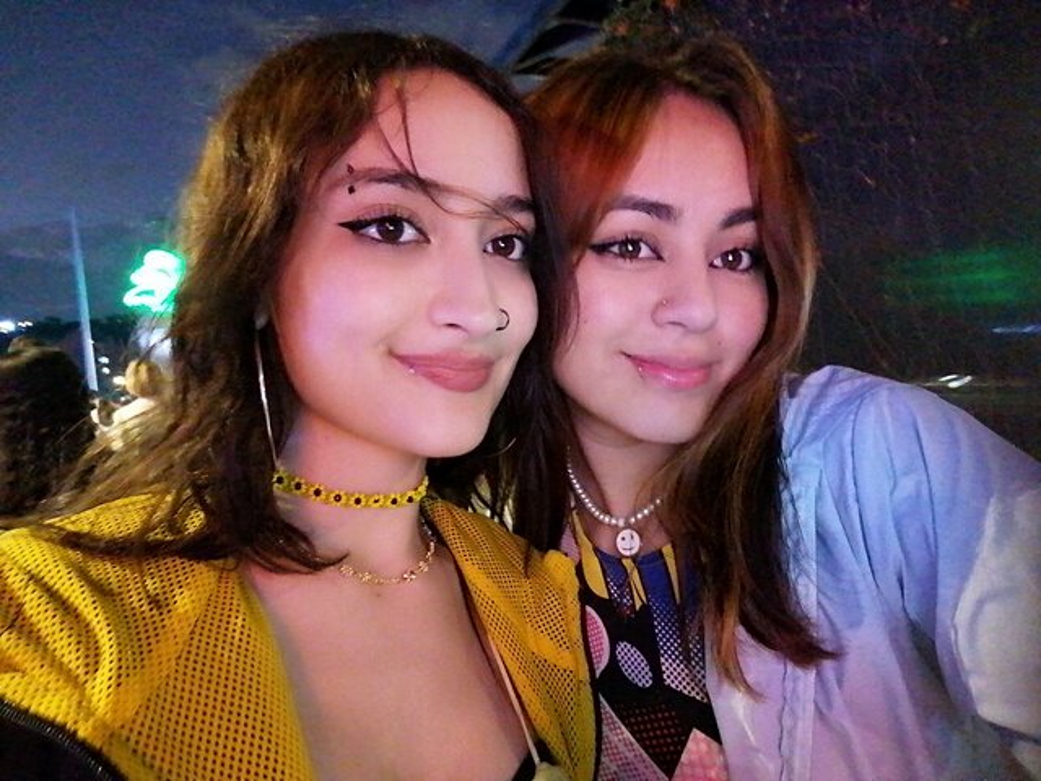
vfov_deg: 53.1
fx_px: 782
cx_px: 520
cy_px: 390
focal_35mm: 26
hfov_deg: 67.3
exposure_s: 1/12
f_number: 2.2
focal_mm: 3.03
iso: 640
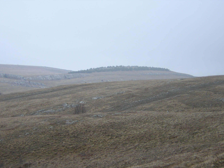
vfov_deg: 21.9
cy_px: 85
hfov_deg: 29.0
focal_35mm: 67
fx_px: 434
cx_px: 113
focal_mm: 8.6
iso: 100
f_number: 3.5
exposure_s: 1/45.4
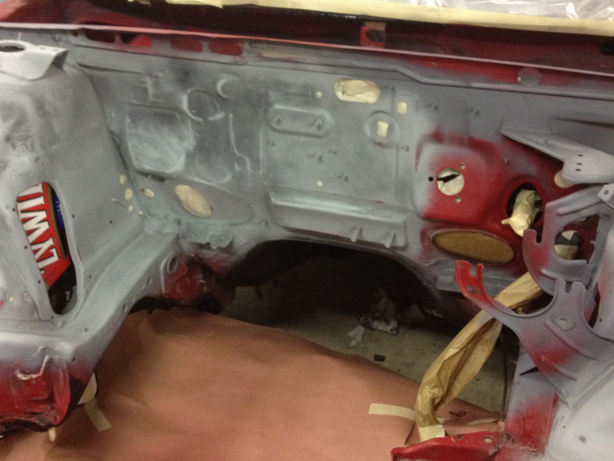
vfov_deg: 29.1
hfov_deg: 38.2
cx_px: 291
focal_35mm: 50
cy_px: 222
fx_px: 887
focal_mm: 4.28
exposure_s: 1/20
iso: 320
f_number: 2.4
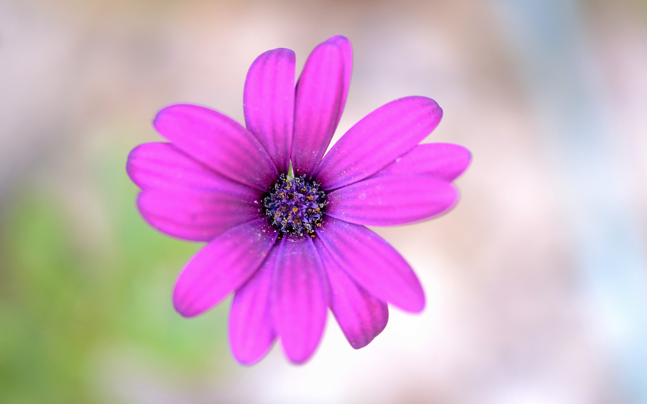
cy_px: 203
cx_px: 323
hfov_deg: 13.0
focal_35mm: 161
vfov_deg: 8.2
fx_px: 2830
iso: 1600
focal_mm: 105
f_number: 3.2
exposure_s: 1/160
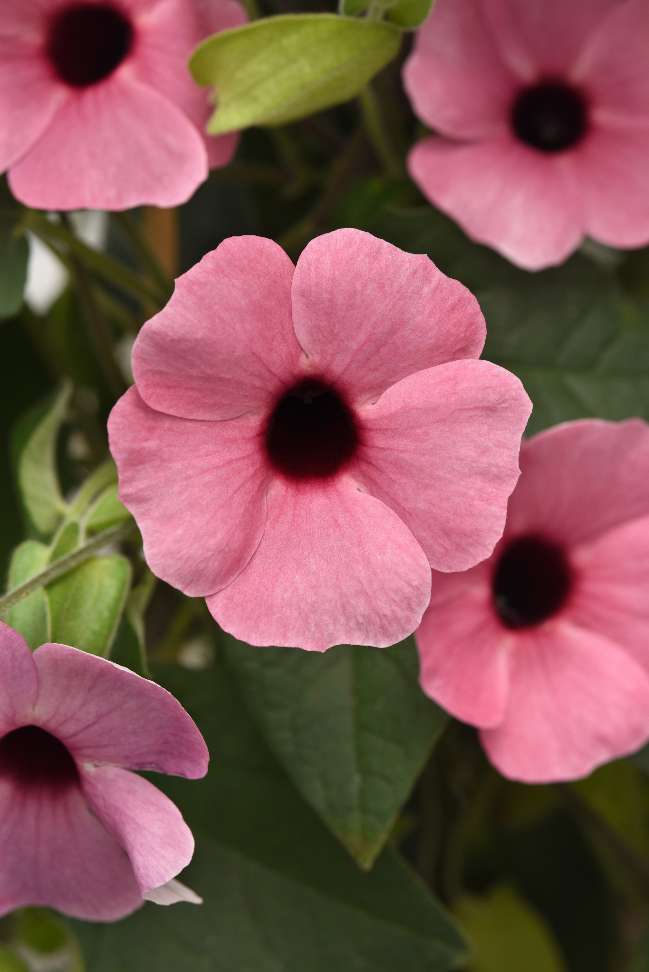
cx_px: 324
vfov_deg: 19.4
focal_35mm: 105
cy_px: 486
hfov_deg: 13.1
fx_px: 2837
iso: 400
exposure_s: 1/200
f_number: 11
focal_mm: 105
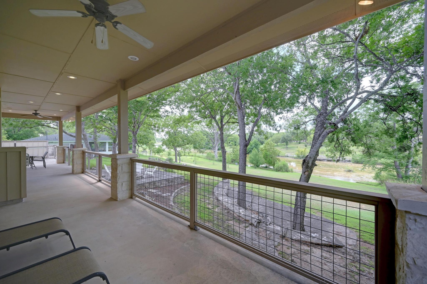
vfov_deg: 81.1
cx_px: 214
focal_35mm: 14
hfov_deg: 104.3
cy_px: 142
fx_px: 166
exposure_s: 1/400
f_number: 5.6
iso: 1250
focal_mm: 14
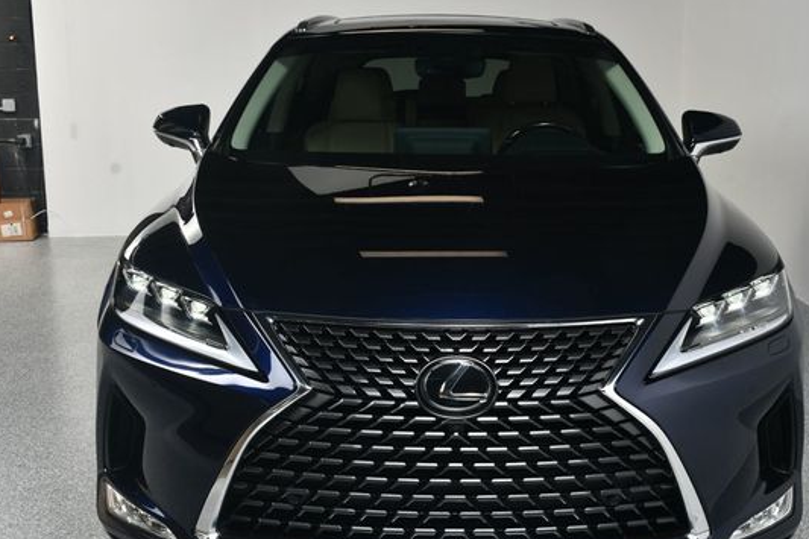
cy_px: 316
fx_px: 1078
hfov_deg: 41.1
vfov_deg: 28.0
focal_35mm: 48
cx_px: 454
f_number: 11
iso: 100
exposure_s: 1/160
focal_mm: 27
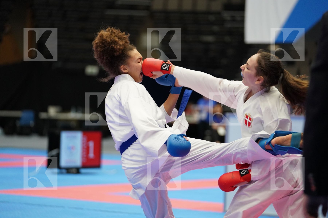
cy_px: 109
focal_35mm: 136
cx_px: 164
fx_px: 1239
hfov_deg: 15.1
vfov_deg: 10.1
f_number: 2.8
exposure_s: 1/1000
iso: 3200
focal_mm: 136
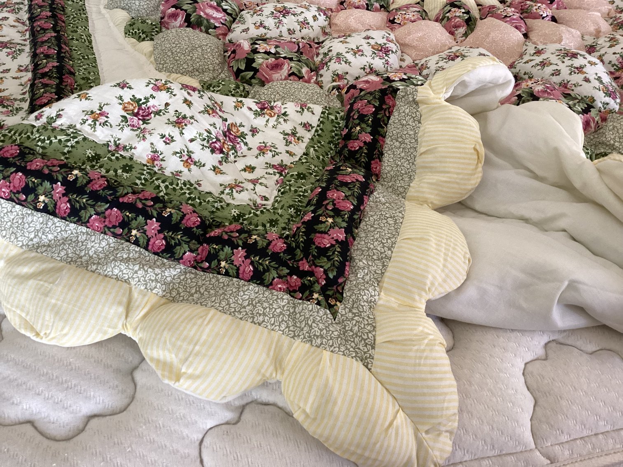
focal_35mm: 31
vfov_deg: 45.4
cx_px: 312
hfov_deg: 58.3
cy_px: 234
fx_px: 558
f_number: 2.4
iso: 200
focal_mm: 3.3
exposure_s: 1/50
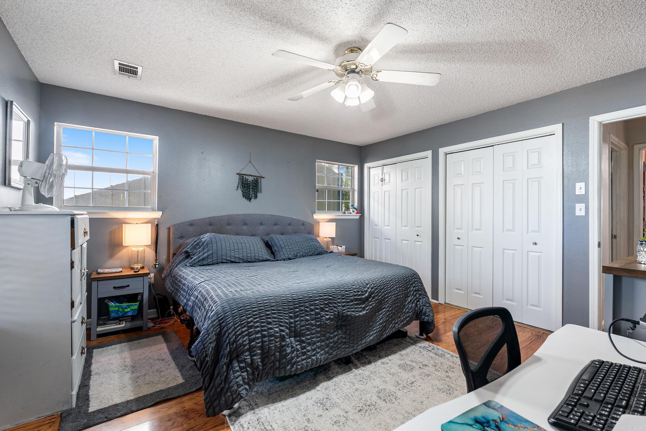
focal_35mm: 16
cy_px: 216
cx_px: 323
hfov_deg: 96.7
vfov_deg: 73.8
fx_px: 287
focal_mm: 16
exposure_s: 1/2
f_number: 9
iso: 250
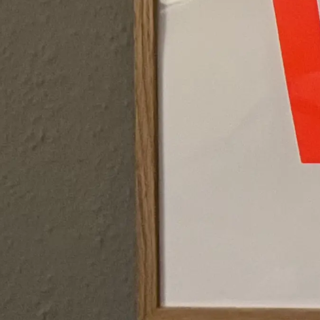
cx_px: 1245
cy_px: -376
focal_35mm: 179
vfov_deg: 9.0
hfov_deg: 7.3
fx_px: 1872
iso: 640
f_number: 1.78
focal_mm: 6.76
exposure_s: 1/33
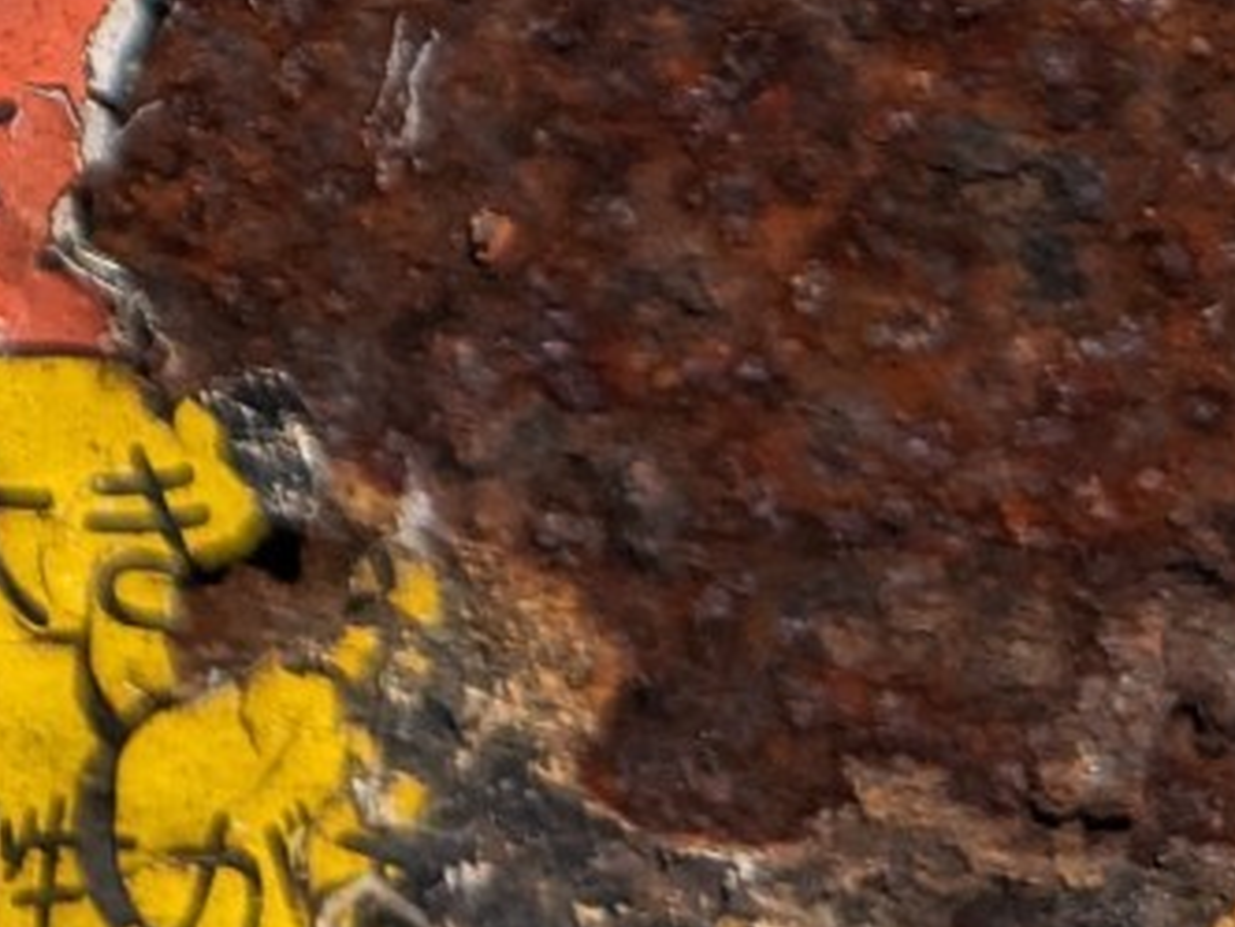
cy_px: -1236
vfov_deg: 10.1
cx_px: -1276
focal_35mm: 130
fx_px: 4638
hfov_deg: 13.0
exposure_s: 1/3891
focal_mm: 4.38
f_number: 1.73
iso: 58
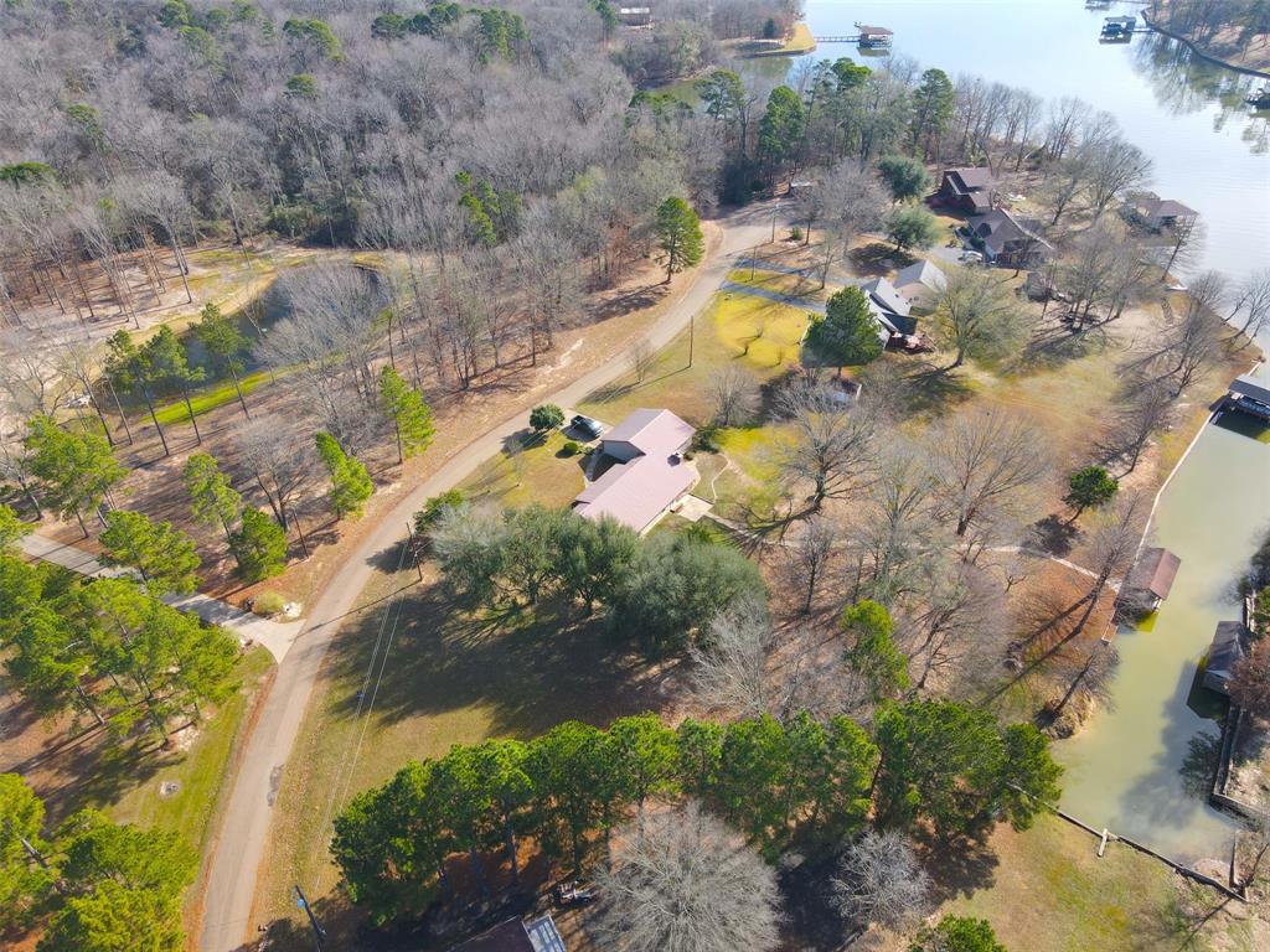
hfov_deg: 71.6
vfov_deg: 56.8
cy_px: 476
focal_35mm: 24
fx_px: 881
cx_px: 635
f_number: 2.8
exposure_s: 1/180
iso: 100
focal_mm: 4.5
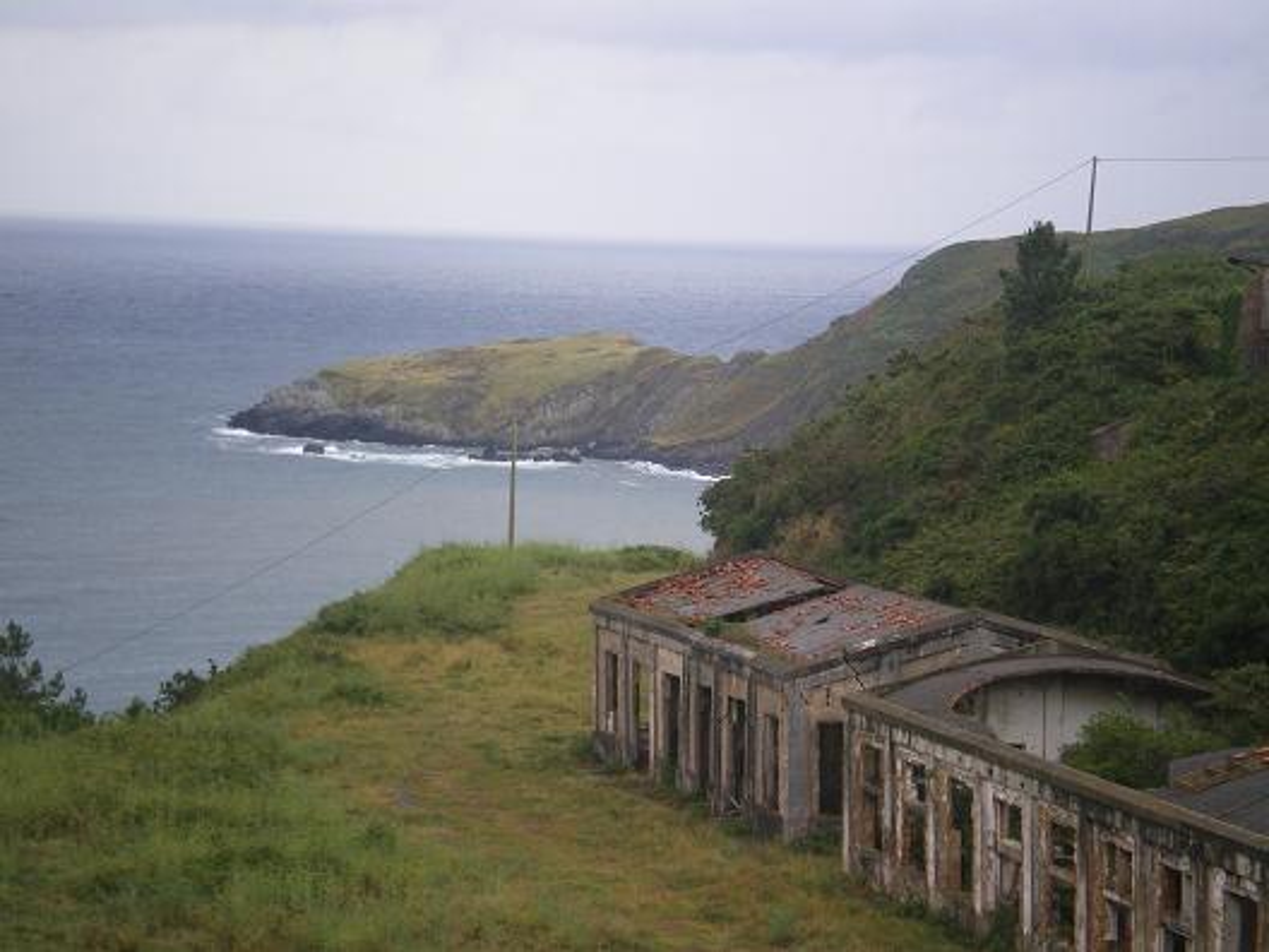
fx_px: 4179
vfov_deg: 13.0
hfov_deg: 17.3
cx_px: 634
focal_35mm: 114
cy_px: 476
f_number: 5.9
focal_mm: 18.9
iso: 80
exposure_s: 1/100
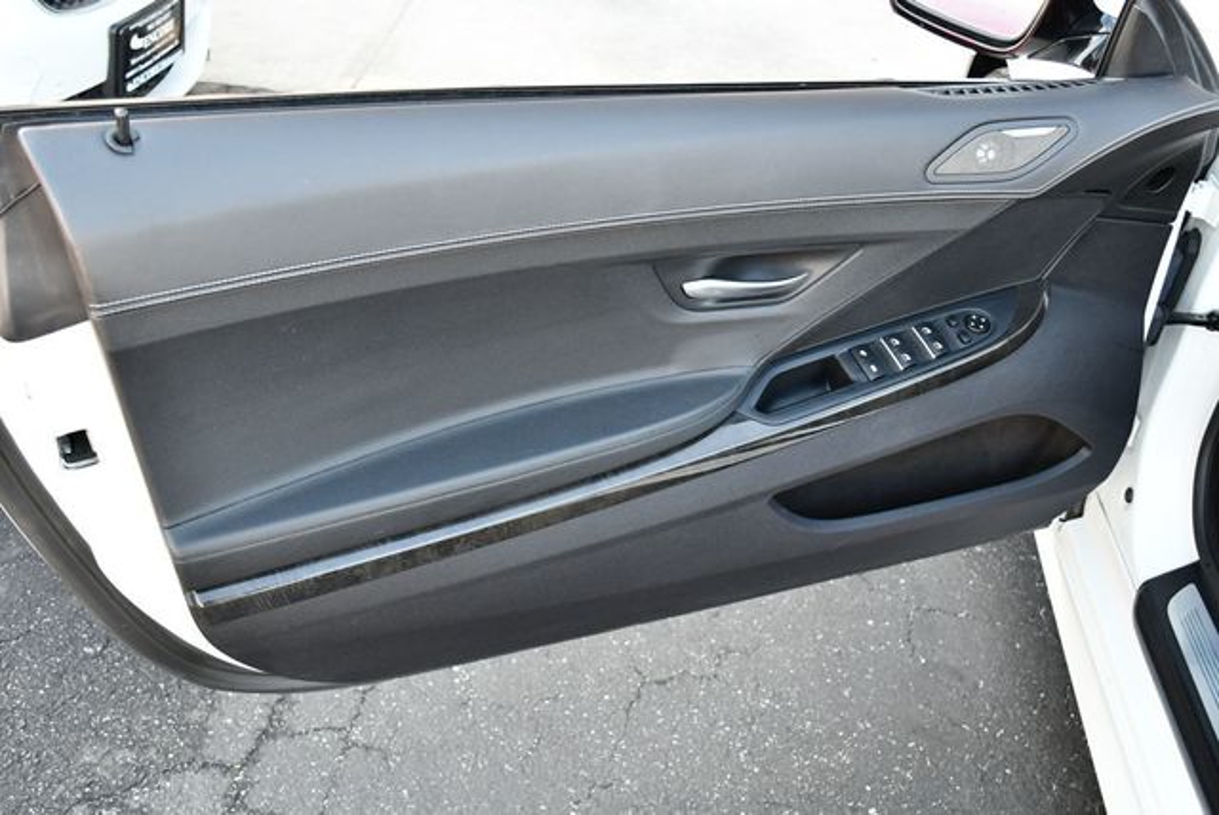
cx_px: 610
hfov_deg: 53.1
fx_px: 1220
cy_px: 408
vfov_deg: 36.9
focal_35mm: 36
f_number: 3.5
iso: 800
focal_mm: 18
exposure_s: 1/250
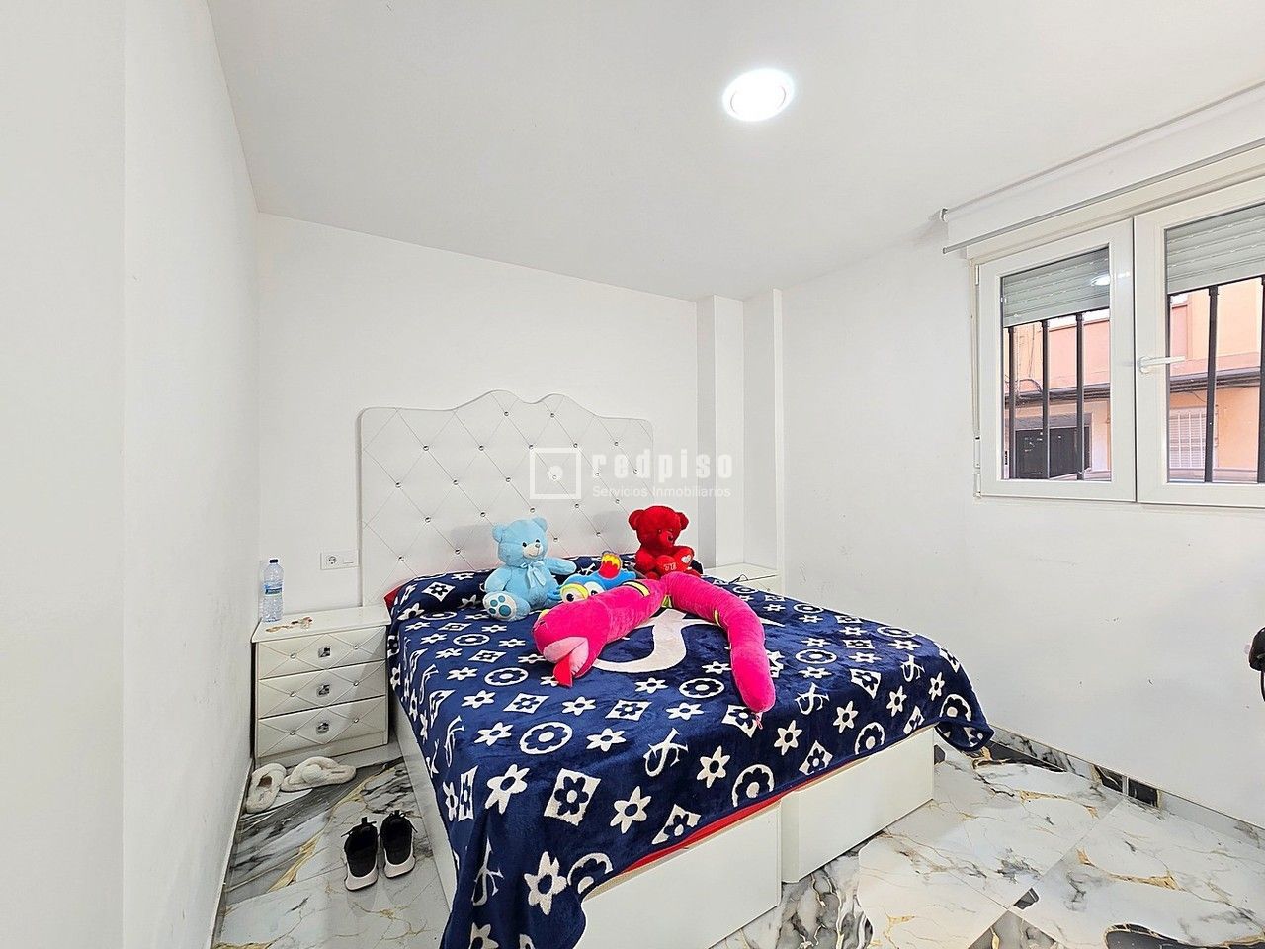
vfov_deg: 89.9
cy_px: 474
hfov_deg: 106.2
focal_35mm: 13
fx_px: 475
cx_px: 632
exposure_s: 1/50
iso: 125
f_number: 2.2
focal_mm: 2.2
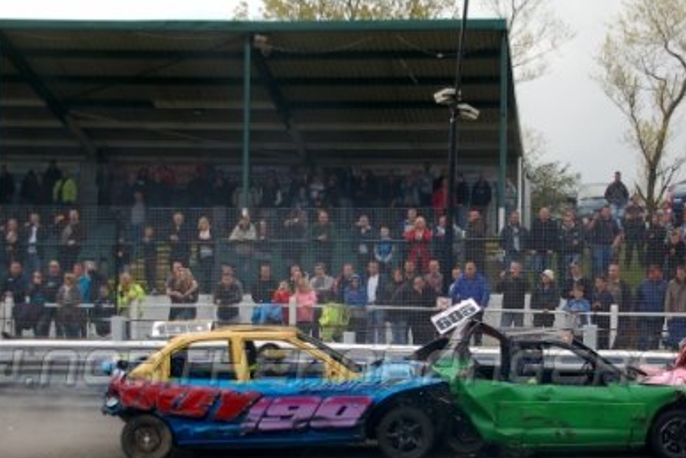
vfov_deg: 17.6
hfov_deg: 26.3
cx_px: 392
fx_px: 1464
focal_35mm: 77
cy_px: 373
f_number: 4.5
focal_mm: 31
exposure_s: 1/1000
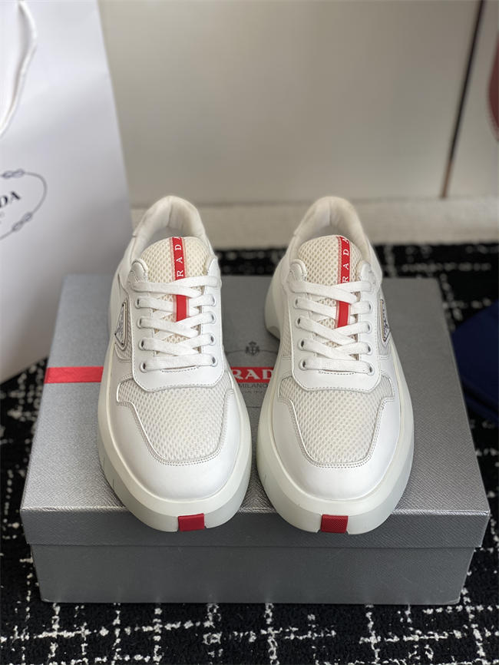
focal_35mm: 52
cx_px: 250
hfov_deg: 28.0
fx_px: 999
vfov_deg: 36.8
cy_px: 332
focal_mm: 6
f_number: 2
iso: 20
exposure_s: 1/192
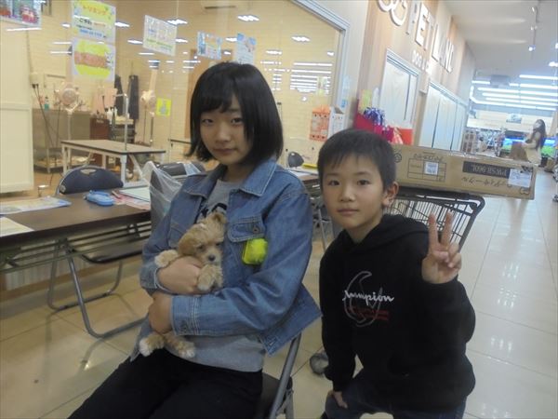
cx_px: 279
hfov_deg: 67.3
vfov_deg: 53.1
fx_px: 419
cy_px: 210
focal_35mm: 26
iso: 320
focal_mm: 4.6
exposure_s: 1/30
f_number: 3.5
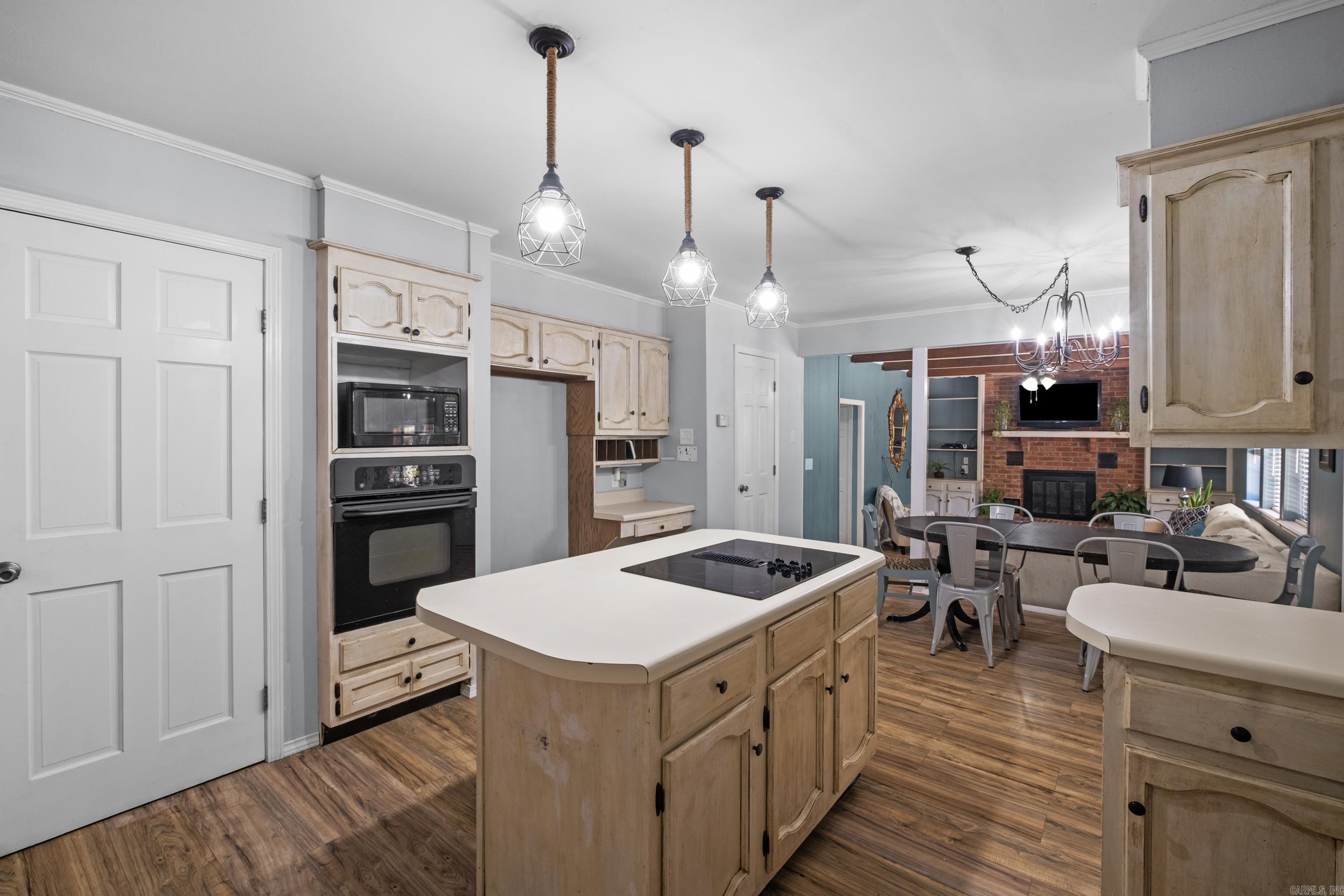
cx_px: 672
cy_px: 448
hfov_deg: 100.4
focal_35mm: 15
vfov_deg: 77.3
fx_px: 560
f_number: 8
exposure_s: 1
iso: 400
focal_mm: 10
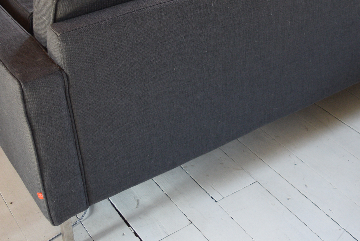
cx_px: 254
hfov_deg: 32.0
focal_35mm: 62
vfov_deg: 21.5
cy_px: 28
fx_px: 620
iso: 800
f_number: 3.8
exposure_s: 1/60
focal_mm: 22
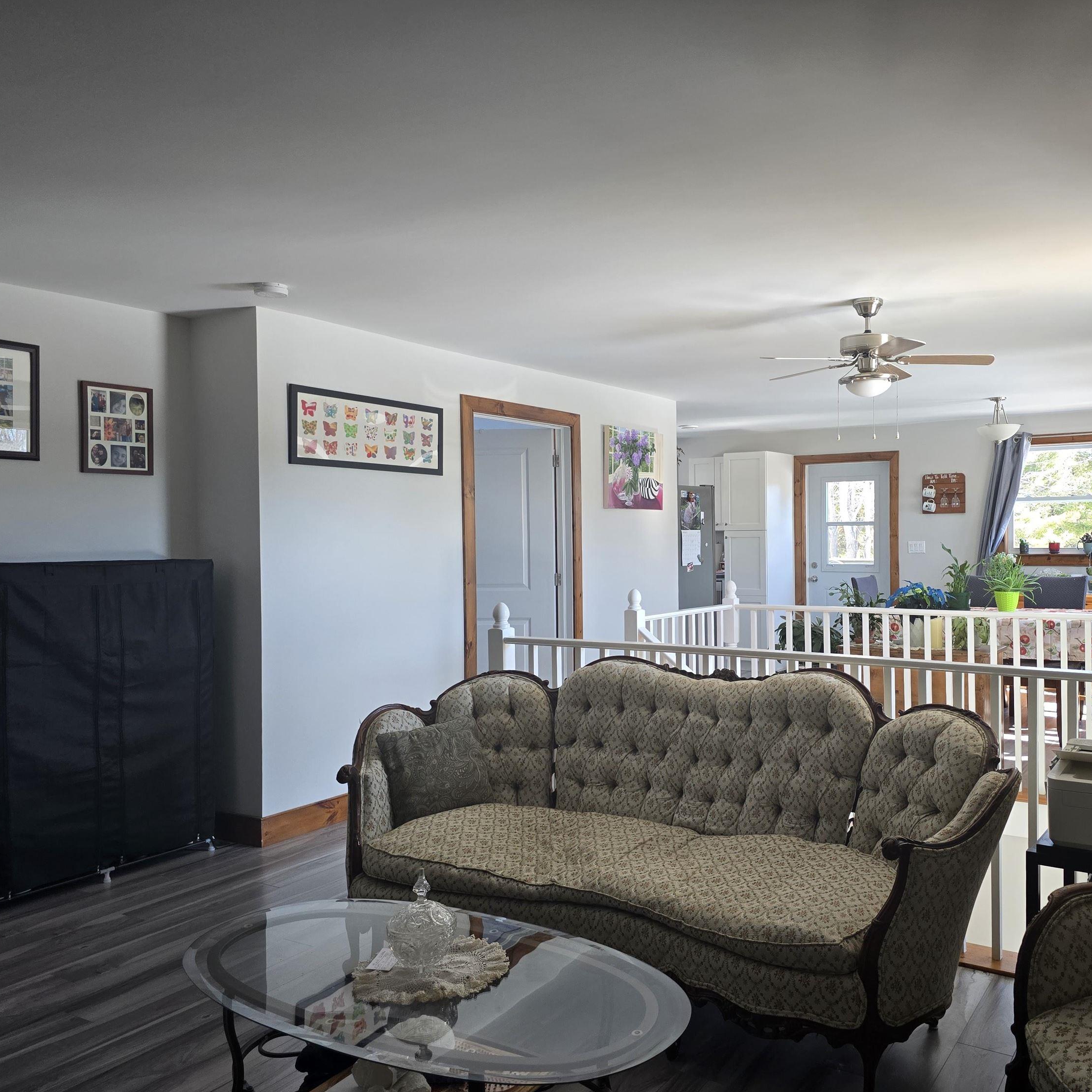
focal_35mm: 28
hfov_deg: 56.5
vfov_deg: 57.3
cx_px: 691
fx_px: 999
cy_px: 559
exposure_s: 1/180
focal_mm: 6.3
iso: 125
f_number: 1.7
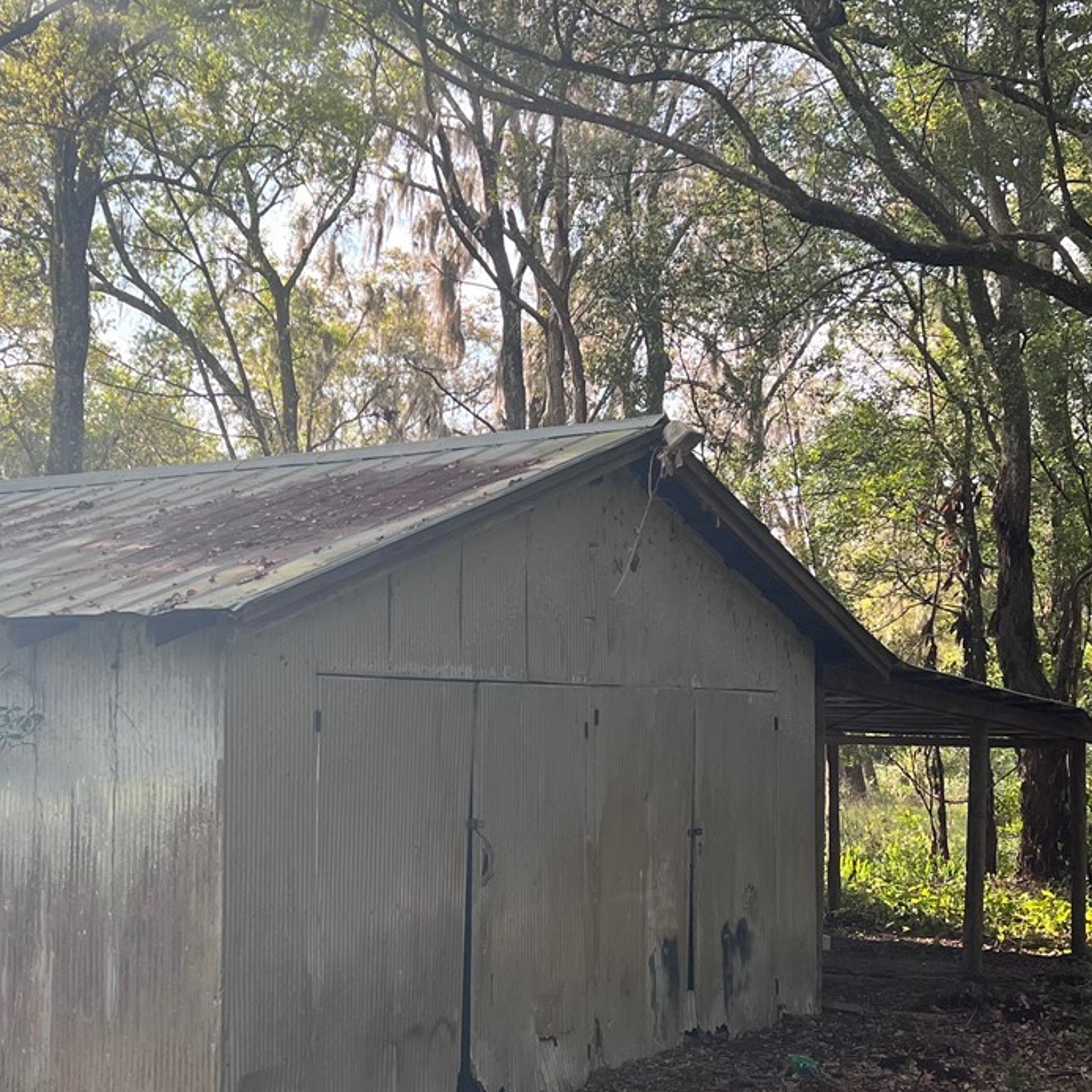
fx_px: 1892
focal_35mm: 53
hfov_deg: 31.9
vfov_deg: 32.0
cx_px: 352
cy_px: 710
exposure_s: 1/859
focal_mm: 5.7
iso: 50
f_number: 1.5
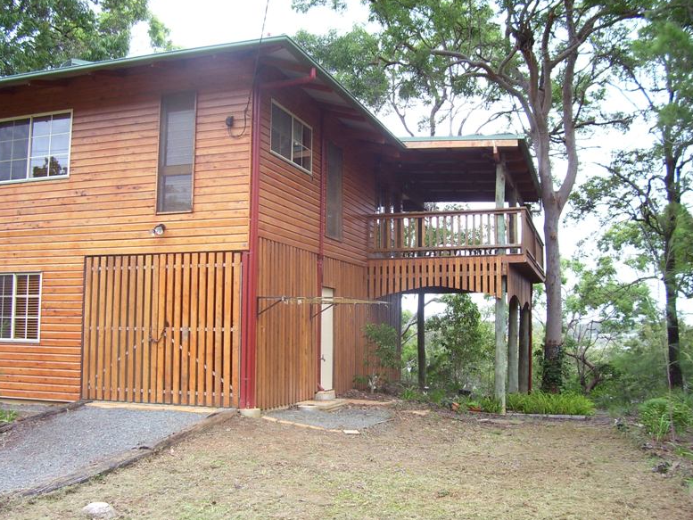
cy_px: 257
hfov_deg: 52.6
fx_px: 701
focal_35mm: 35
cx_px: 352
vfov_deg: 40.7
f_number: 2.7
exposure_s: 1/250
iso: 80
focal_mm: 5.6
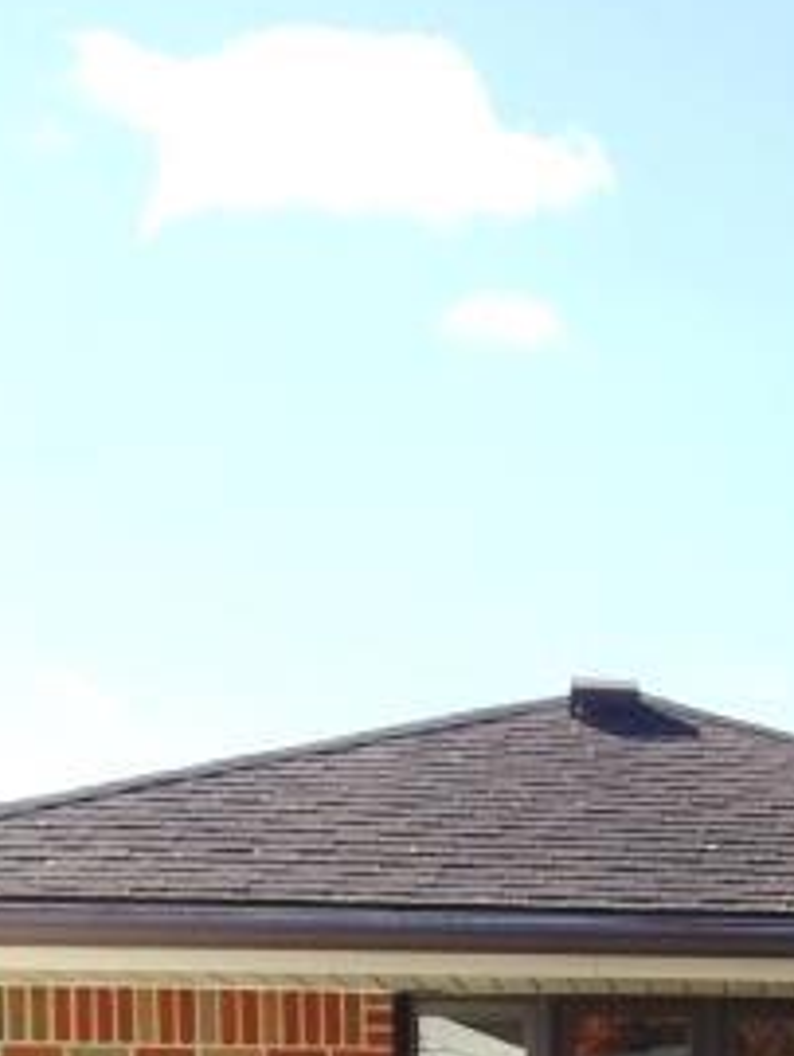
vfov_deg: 19.5
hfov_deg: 15.5
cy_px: 1447
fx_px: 2779
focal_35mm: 91
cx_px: 1037
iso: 80
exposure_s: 1/500
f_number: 3.5
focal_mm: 4.1
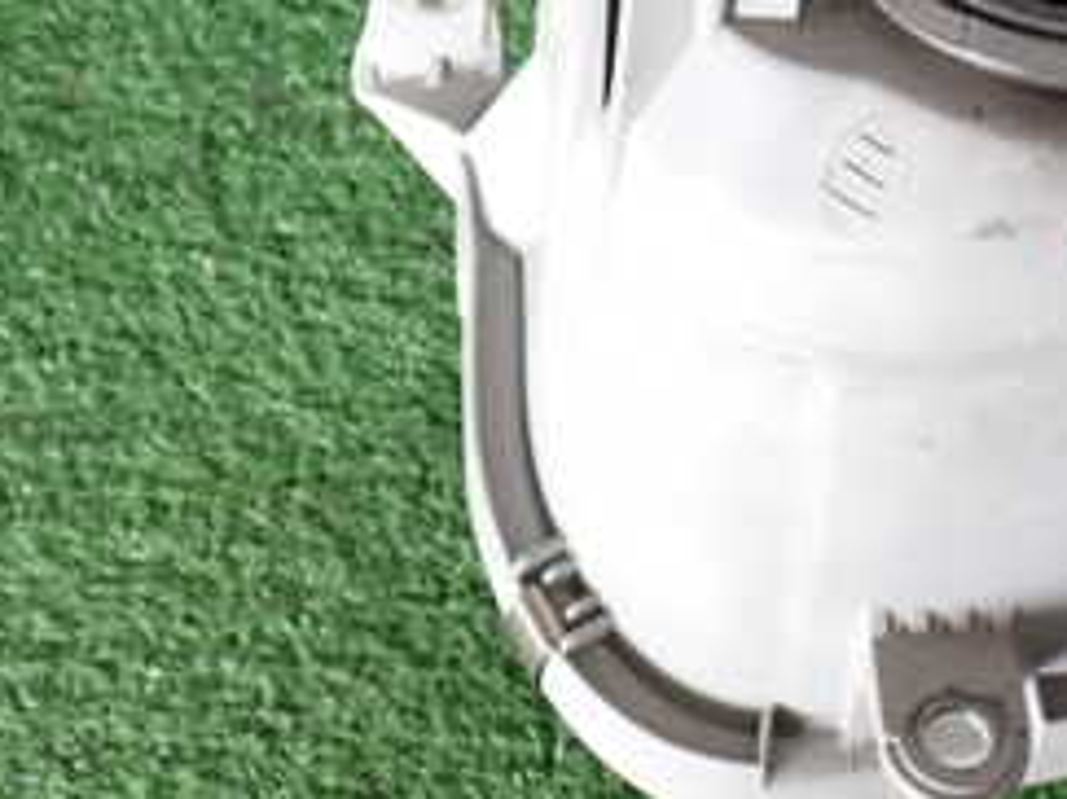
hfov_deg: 25.3
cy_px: -31
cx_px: 1006
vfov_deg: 19.2
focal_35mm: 74
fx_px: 2280
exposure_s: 1/50
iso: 200
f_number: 2.3
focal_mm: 5.4
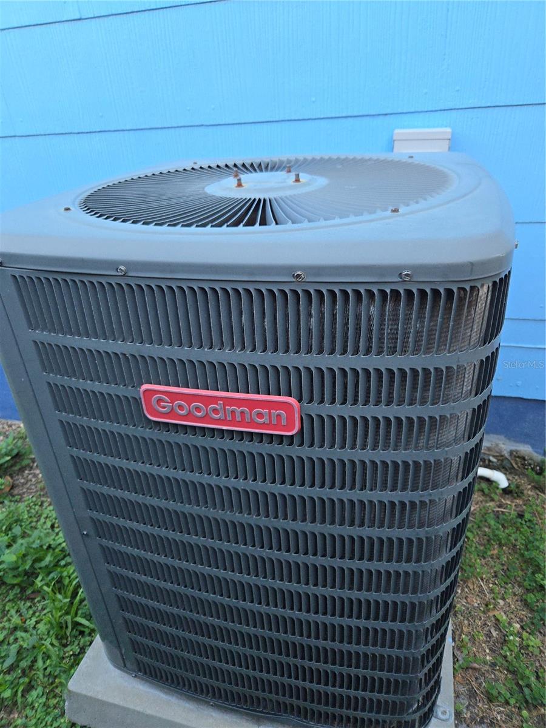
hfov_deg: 58.9
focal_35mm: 23
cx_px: 273
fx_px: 484
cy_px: 364
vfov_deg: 73.9
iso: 160
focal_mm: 5.4
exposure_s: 1/180
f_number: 1.8
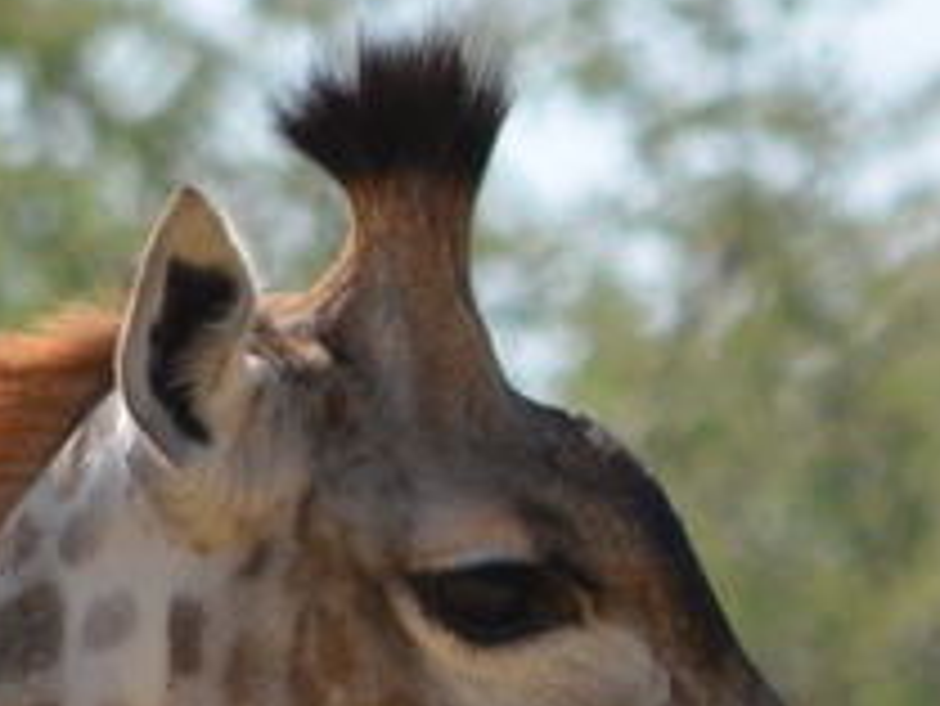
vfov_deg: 0.6
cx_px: 814
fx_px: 71839
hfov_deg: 0.7
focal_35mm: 2644
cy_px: 396
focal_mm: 300
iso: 200
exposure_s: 1/640
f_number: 6.3
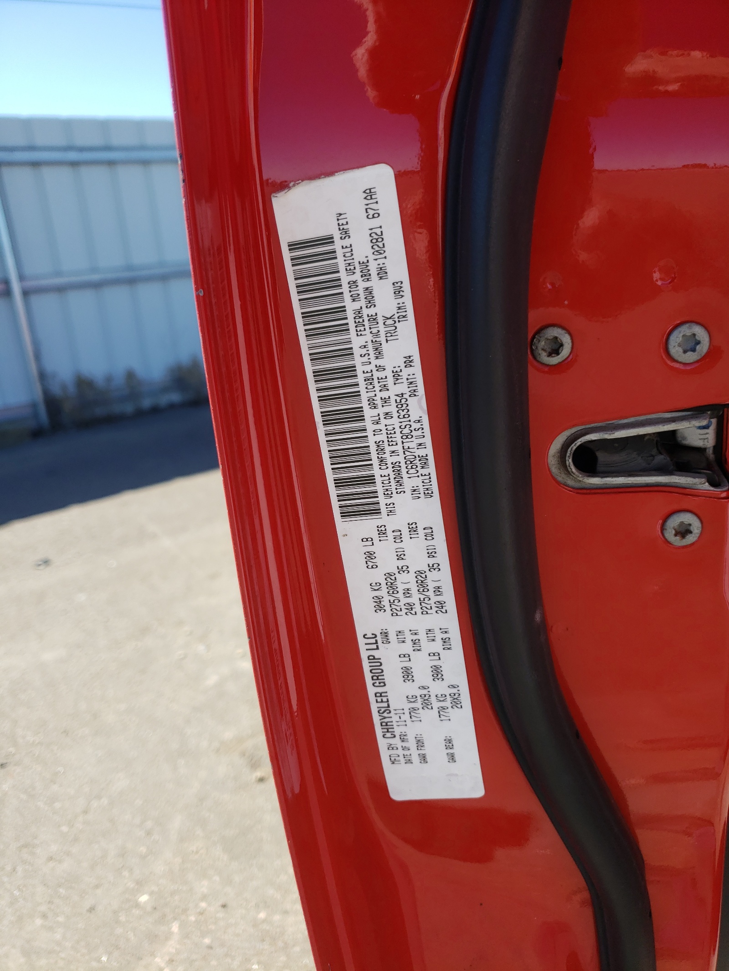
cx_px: 364
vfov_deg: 67.3
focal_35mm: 26
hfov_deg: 53.1
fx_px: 730
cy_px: 486
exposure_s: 1/1000
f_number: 1.5
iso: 50
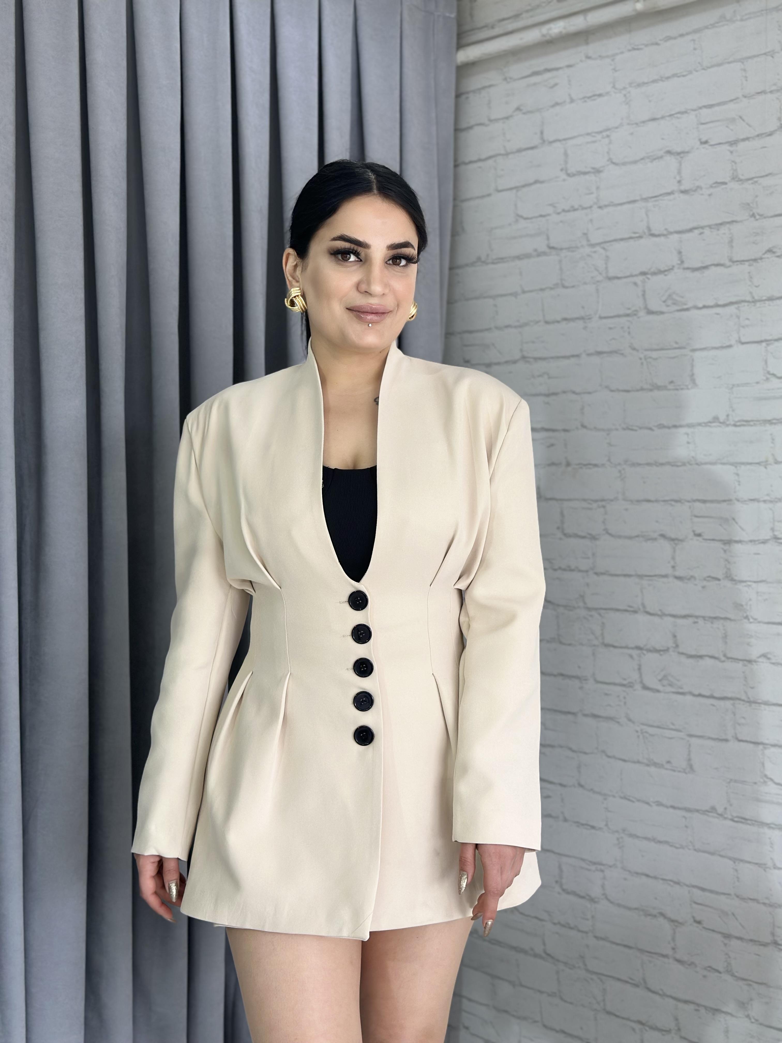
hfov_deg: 30.3
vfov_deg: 39.7
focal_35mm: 48
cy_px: 522
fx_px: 1446
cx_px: 391
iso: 64
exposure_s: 1/141
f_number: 1.78
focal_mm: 6.86
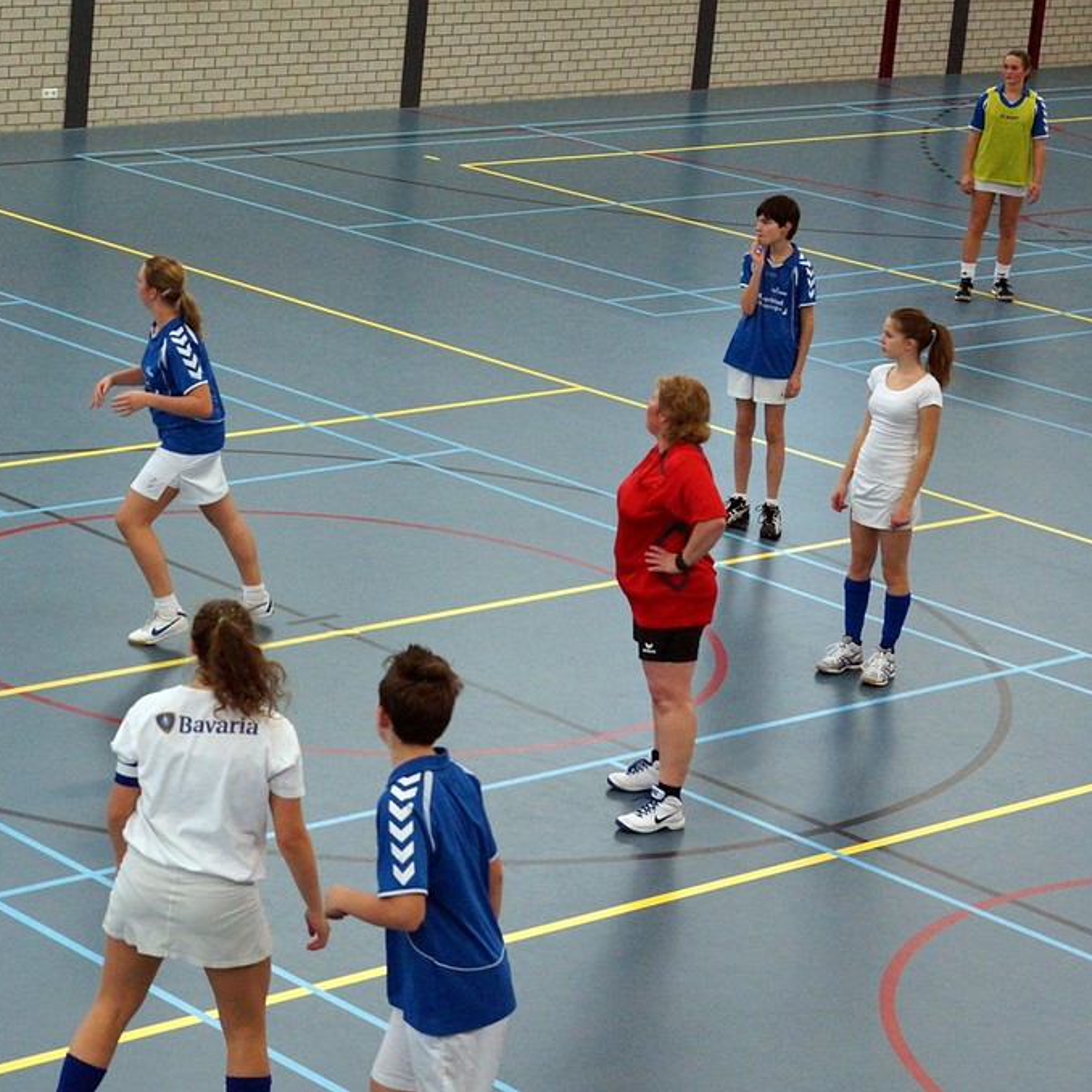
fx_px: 2748
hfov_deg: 22.3
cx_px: 272
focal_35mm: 77
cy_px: 545
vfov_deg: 22.5
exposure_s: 1/320
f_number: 4
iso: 1600
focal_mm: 40
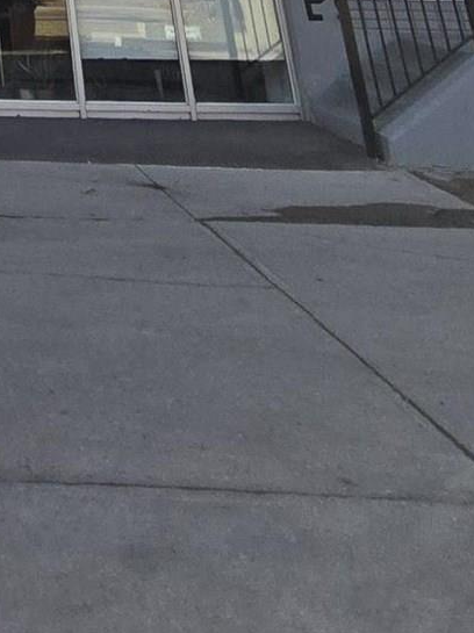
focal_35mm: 55
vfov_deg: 18.1
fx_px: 1005
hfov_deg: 21.4
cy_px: -702
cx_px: -275
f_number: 2.2
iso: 100
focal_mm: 2.2
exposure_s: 1/2000
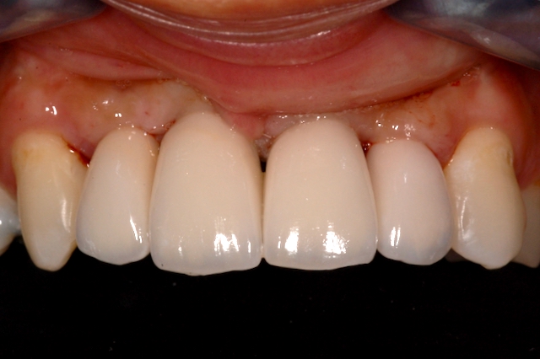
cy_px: 180
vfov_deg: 8.7
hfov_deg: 13.0
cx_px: 270
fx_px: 2361
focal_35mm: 158
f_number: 32
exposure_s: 1/60
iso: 400
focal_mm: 105
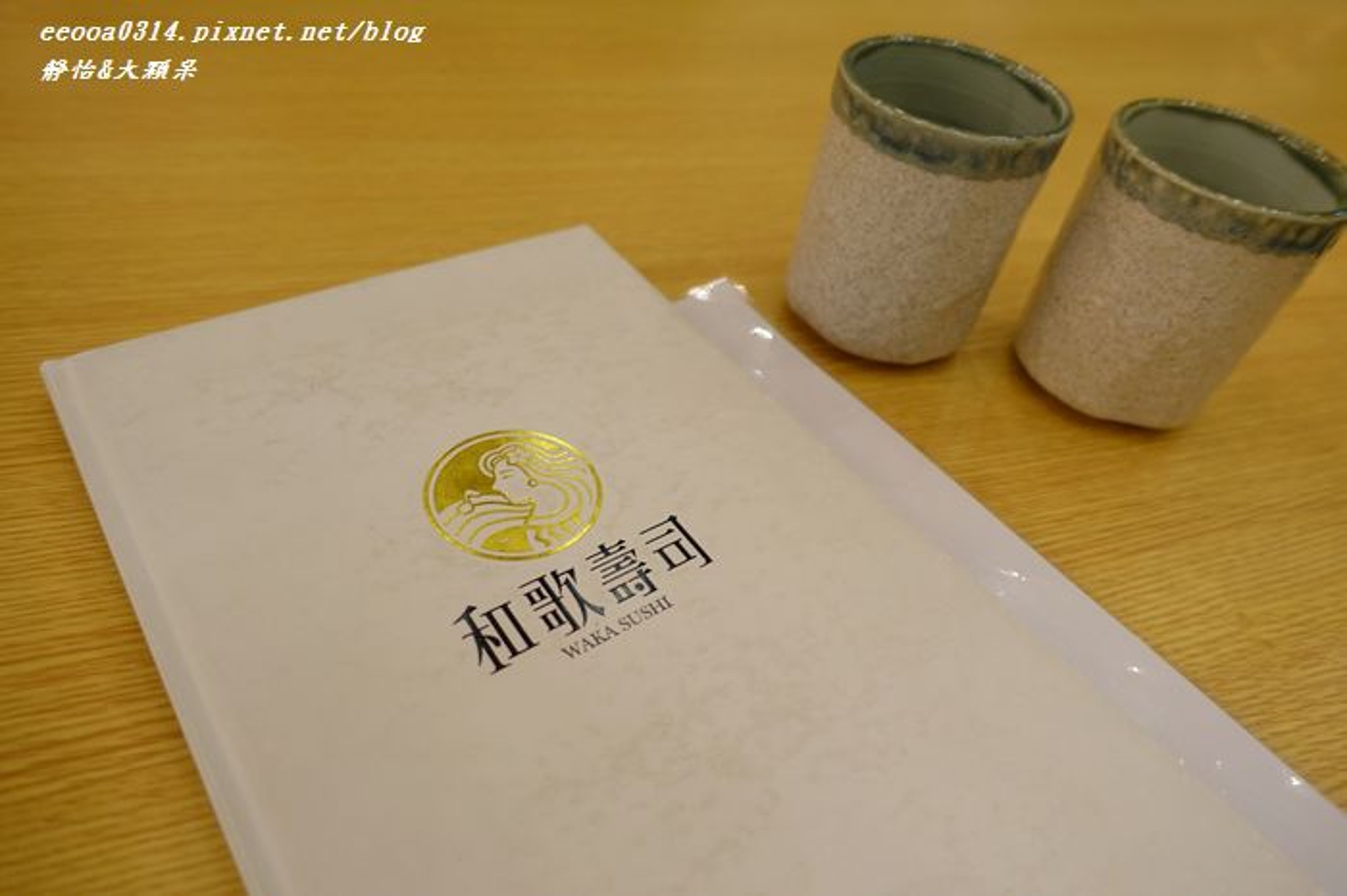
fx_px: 898
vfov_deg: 53.1
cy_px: 448
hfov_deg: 73.8
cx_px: 674
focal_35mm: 24
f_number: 1.8
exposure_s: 1/30
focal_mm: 8.8
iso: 160
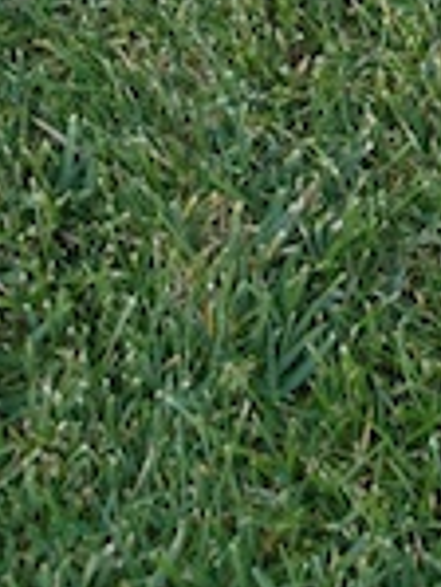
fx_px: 3189
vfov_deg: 9.1
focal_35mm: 188
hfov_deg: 7.7
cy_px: -977
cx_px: 791
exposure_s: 1/120
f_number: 2.4
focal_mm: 4.28
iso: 80
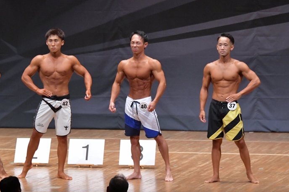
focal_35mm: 245
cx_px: 136
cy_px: 107
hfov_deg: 8.4
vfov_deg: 5.6
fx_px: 1966
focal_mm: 145
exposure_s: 1/400
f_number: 5.6
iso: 8000
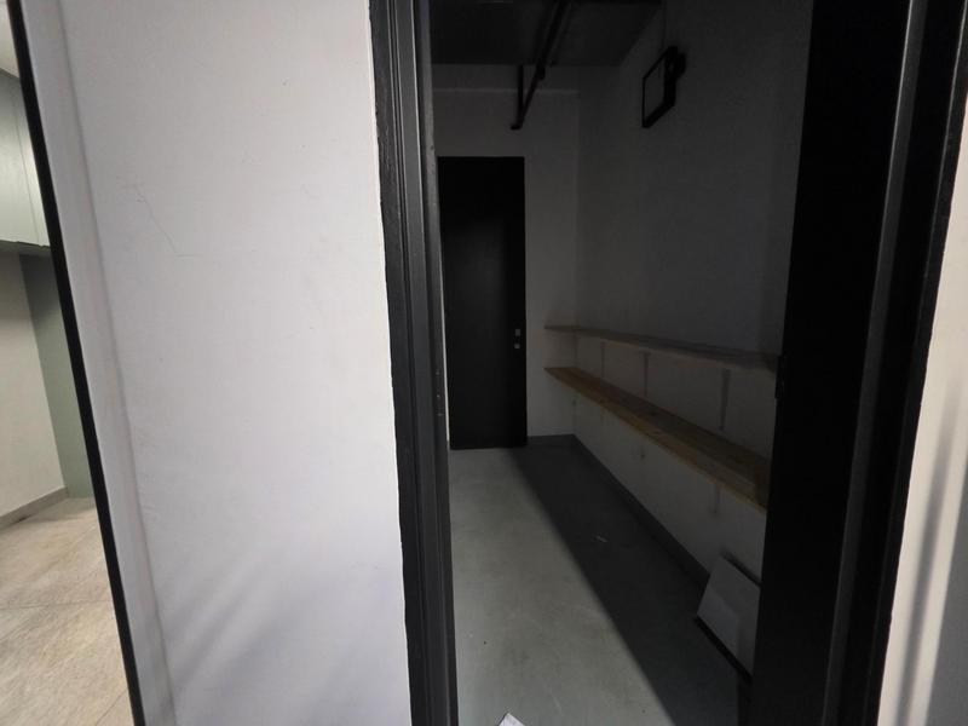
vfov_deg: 89.9
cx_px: 484
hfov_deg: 106.2
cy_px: 363
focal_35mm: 13
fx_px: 364
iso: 640
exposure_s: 1/50
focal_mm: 2.2
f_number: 1.9
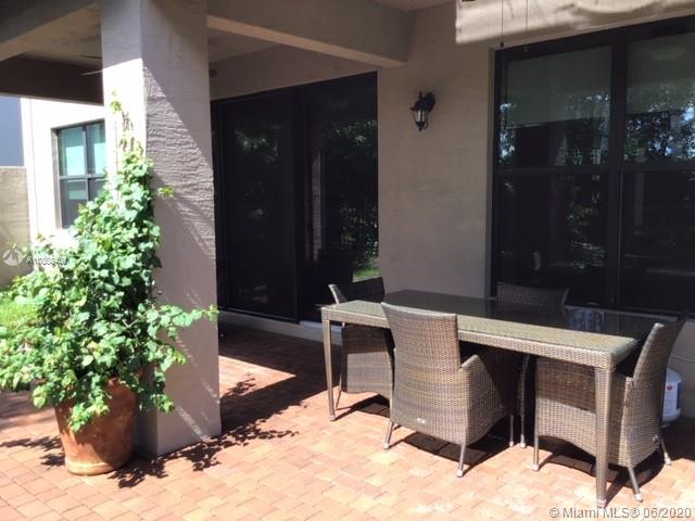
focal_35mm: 31
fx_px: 622
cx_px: 348
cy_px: 260
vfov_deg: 45.4
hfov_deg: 58.4
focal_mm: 3.3
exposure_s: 1/215
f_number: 2.4
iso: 25
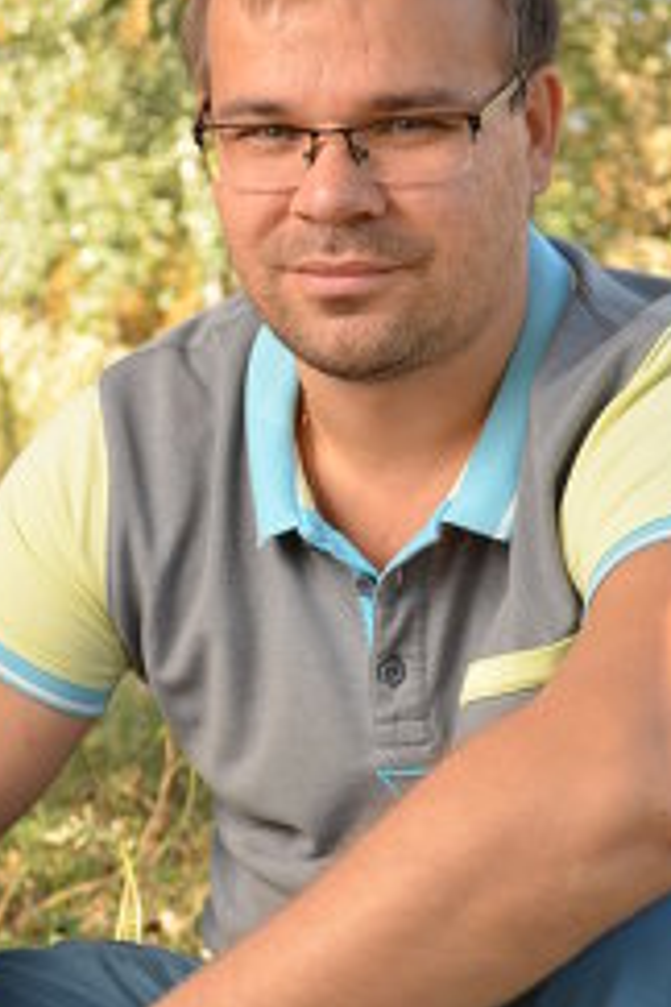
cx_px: 342
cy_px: 568
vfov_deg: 17.6
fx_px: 3243
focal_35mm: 116
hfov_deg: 11.8
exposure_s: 1/50
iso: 100
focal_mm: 48
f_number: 5.6
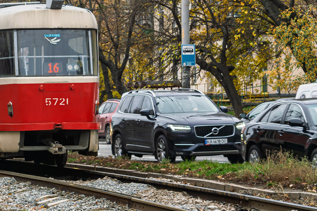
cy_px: -12
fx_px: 1621
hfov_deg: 11.1
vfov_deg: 7.4
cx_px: 22
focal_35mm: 184
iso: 160
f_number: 5.6
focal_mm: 55
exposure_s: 1/160
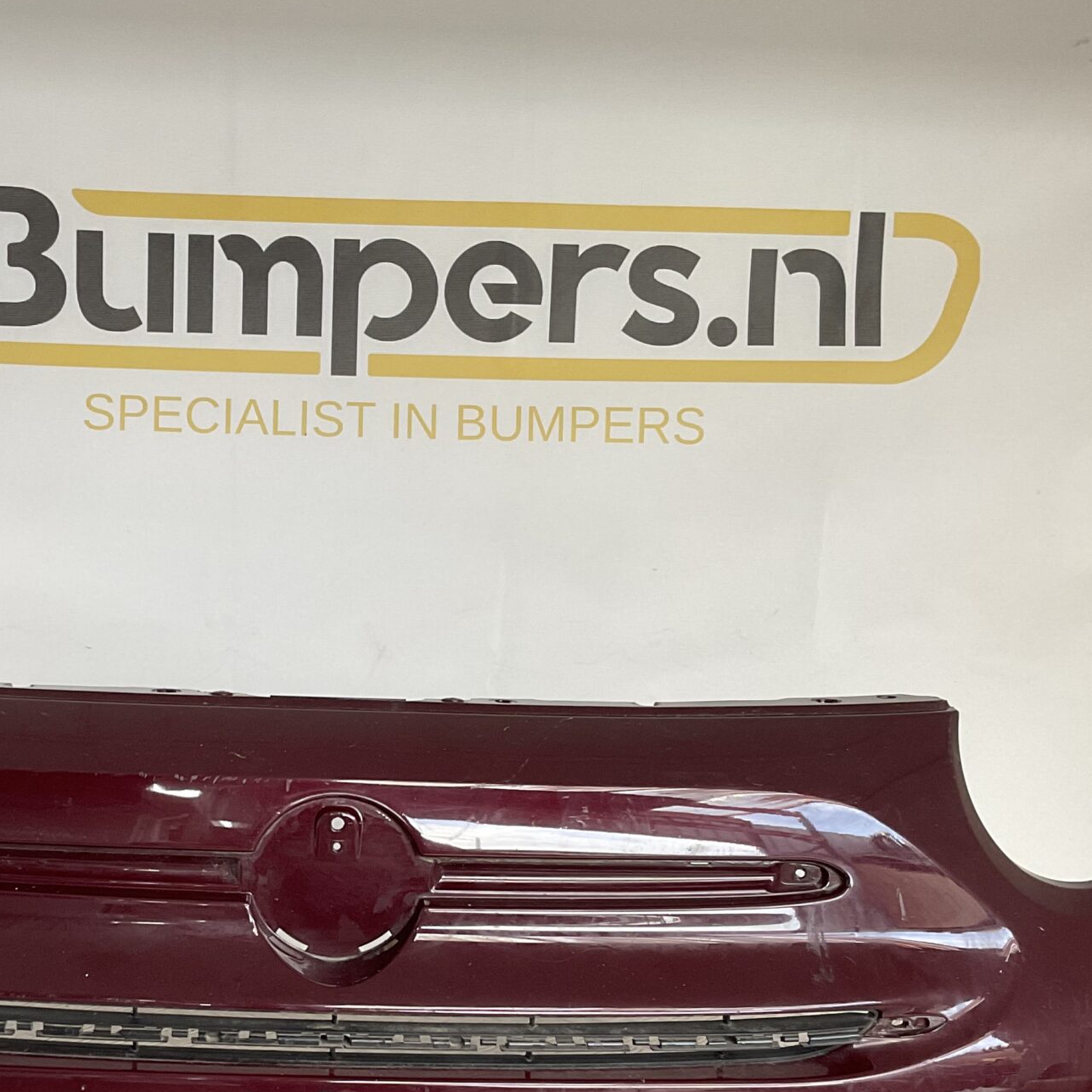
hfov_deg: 32.9
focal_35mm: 51
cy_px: 777
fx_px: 1820
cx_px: 314
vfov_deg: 32.9
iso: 64
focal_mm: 3
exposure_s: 1/120
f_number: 1.8
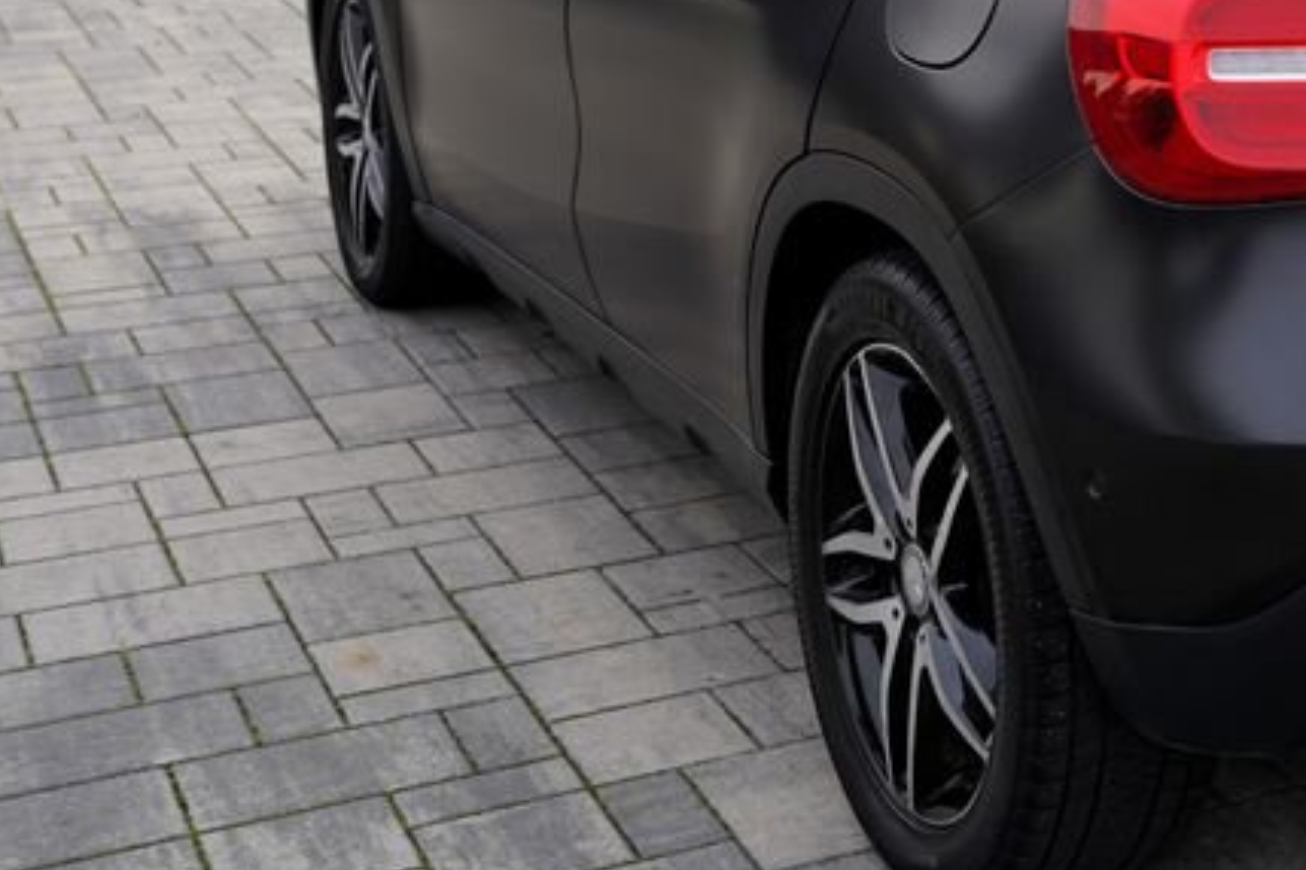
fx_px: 2684
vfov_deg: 18.1
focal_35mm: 74
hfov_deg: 25.5
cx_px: 1406
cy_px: 47
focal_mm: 31
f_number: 3.5
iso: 100
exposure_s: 1/60
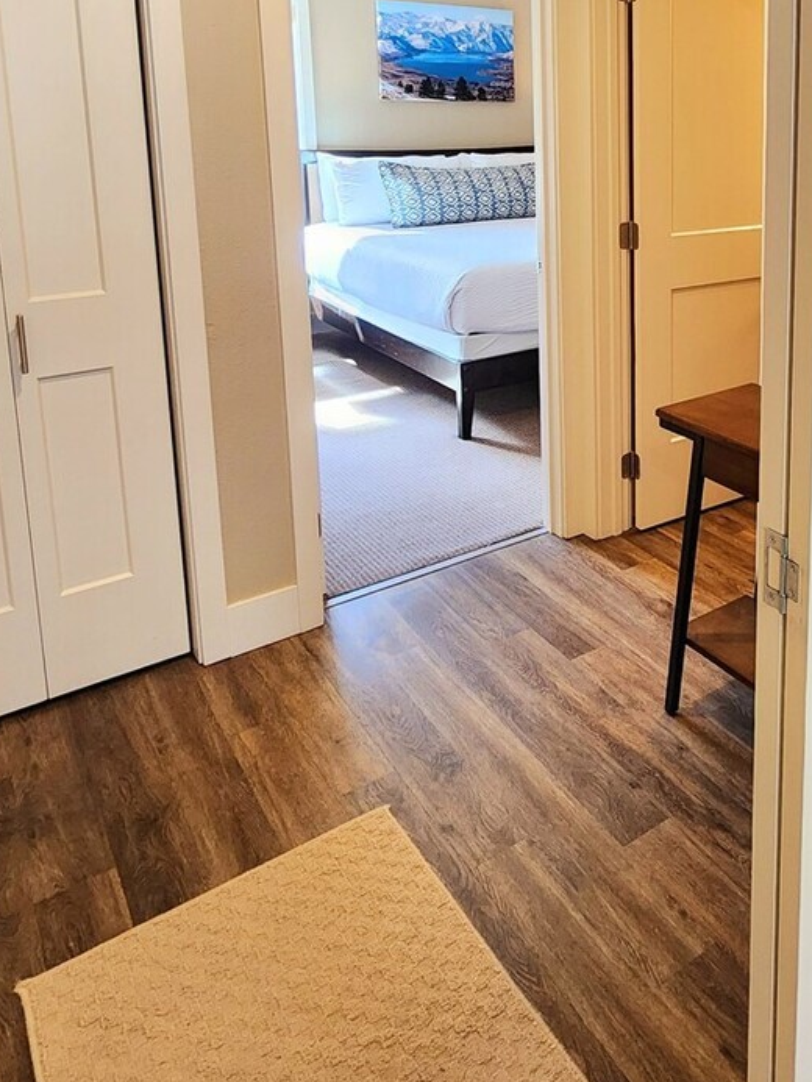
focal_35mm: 27
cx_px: 746
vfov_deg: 61.0
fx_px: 844
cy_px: 248
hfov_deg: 45.9
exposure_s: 1/60.2
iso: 400
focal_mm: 2.2
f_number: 2.2
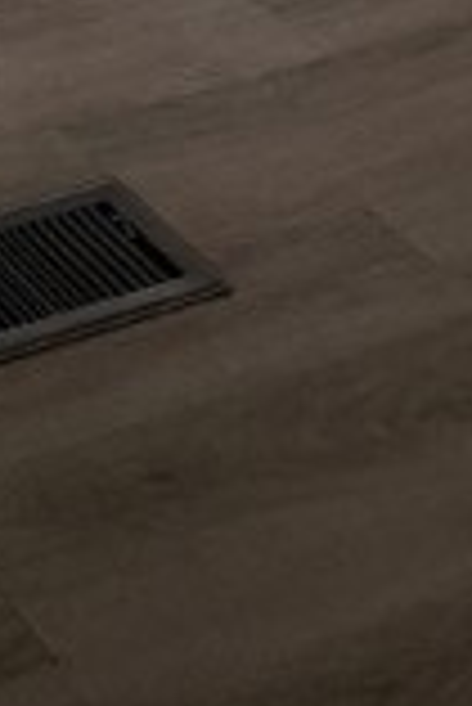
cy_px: -693
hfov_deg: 10.0
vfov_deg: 14.2
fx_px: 2394
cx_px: -607
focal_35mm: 122
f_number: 1.78
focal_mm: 6.76
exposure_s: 1/113
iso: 200
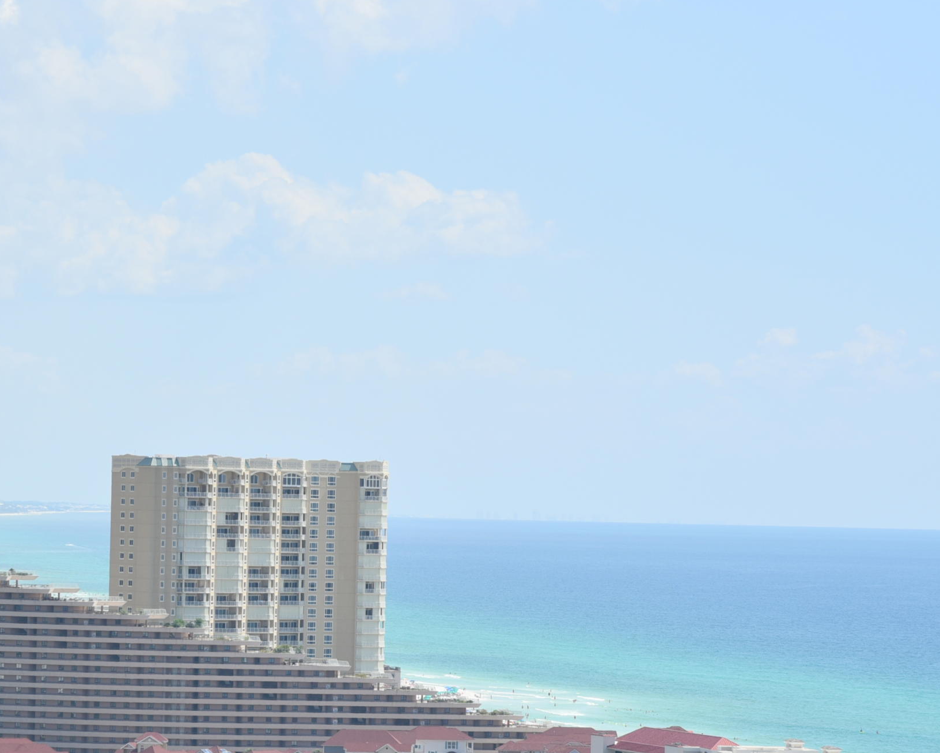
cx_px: 335
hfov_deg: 9.3
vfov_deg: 7.5
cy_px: 546
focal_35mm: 207
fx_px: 5760
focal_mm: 120
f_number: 8
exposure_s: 1/1000
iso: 200
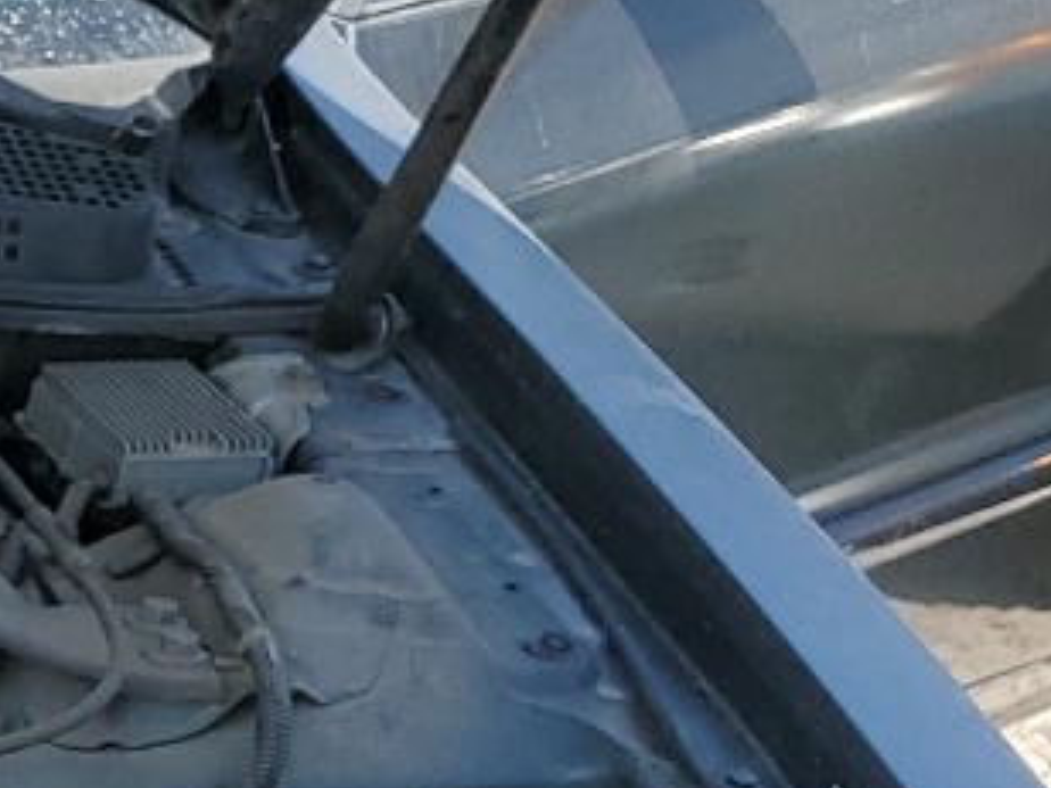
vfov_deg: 10.5
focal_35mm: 135
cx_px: -1341
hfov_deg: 12.2
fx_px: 4099
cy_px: 1249
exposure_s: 1/2000
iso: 50
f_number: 1.5
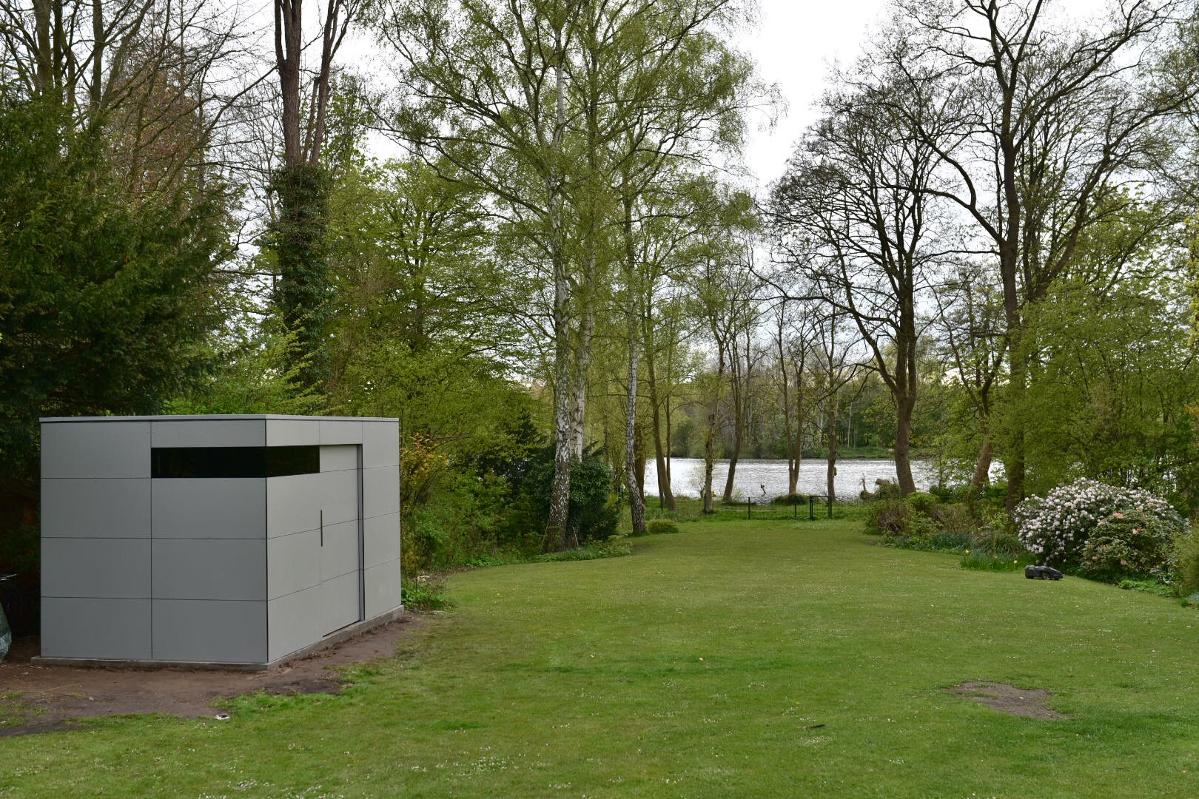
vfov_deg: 37.9
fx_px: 1166
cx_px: 600
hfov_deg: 54.4
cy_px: 400
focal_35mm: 35
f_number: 4.5
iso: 200
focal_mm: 35
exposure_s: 1/60
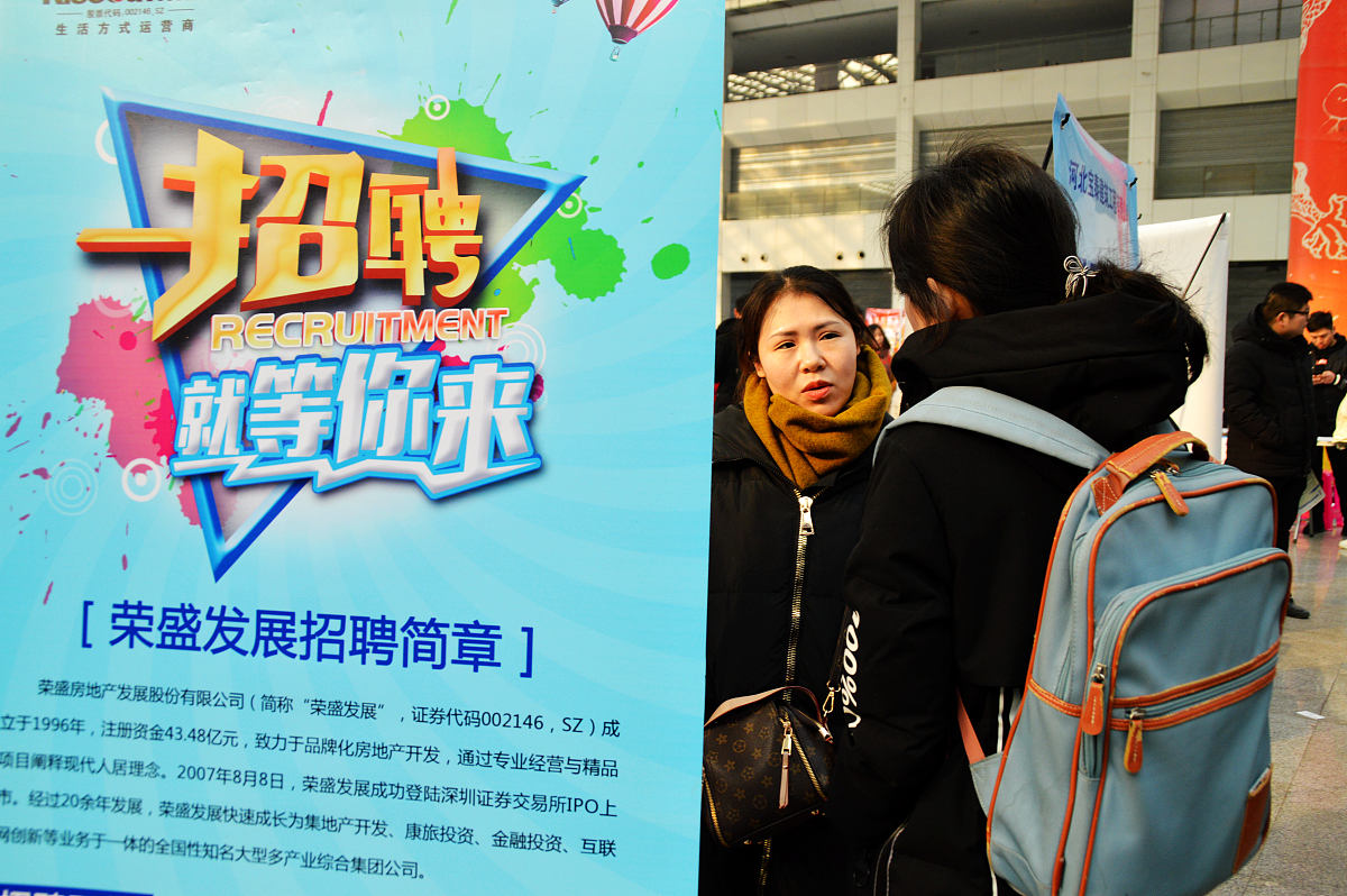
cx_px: 674
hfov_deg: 57.3
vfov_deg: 39.9
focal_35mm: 33
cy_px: 448
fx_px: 1234
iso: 200
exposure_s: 1/30
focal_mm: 22
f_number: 7.1
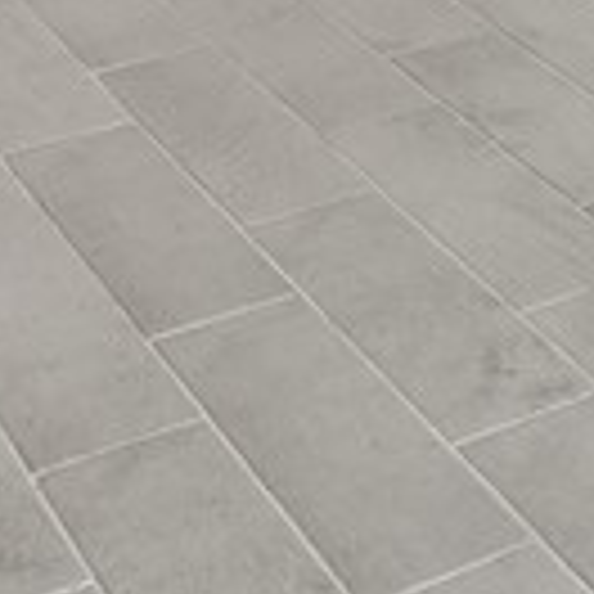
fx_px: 2174
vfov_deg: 12.1
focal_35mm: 112
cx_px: 1467
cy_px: -871
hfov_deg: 12.1
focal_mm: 16
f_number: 9
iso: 200
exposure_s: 1/50
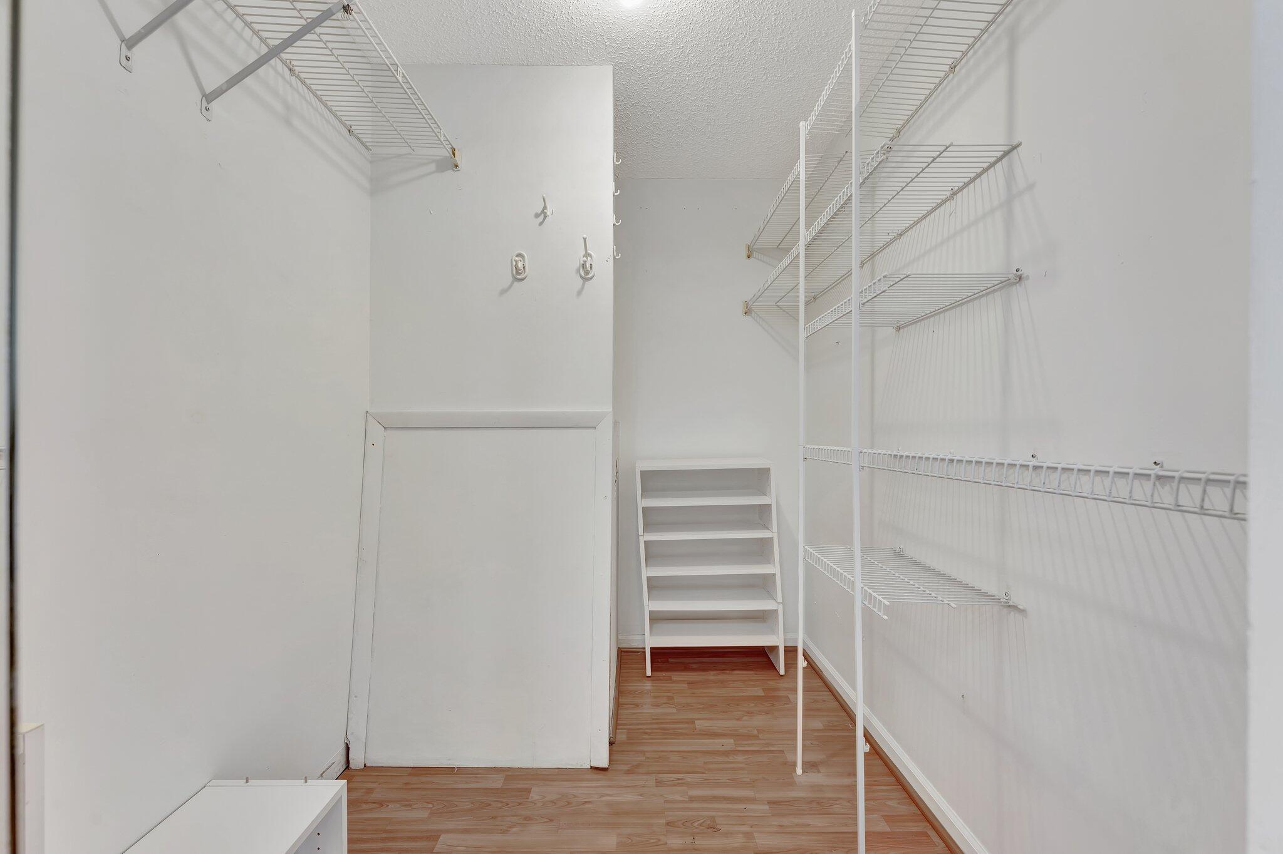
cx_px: 642
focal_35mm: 15
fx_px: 549
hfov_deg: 98.9
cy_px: 427
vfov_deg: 75.8
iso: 400
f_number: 8
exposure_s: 1/2.5
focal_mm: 15.4
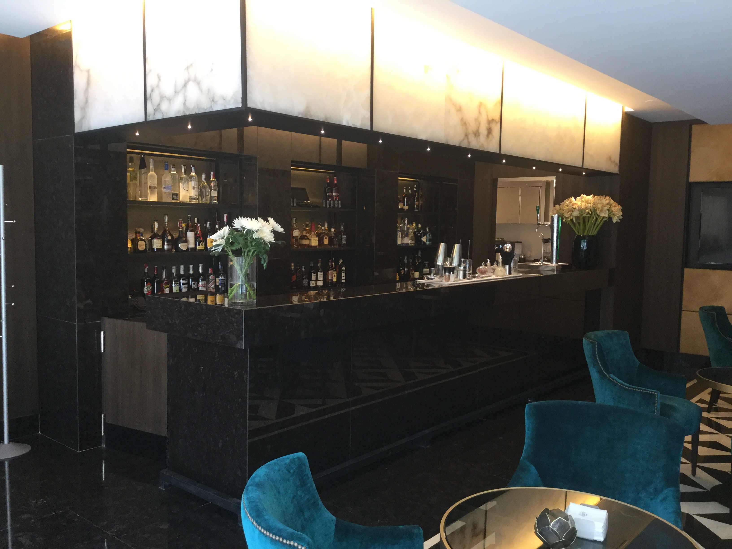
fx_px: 656
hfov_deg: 58.4
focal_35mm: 31
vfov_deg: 45.4
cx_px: 366
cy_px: 274
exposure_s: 1/33
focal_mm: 3.3
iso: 100
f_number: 2.4
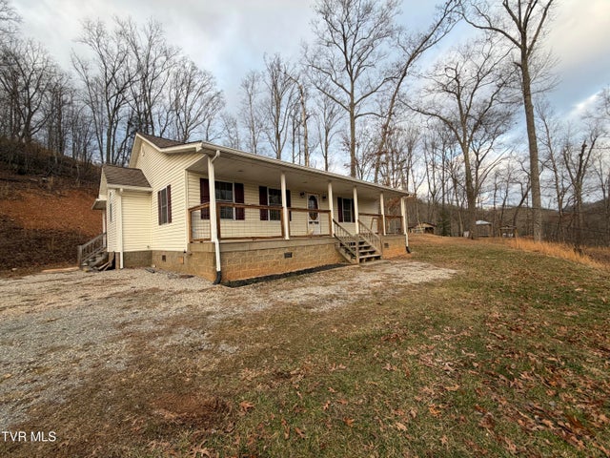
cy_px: 229
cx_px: 305
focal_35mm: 14
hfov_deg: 102.1
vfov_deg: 85.7
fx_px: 247
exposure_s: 1/189
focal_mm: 2.22
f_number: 2.2
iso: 40
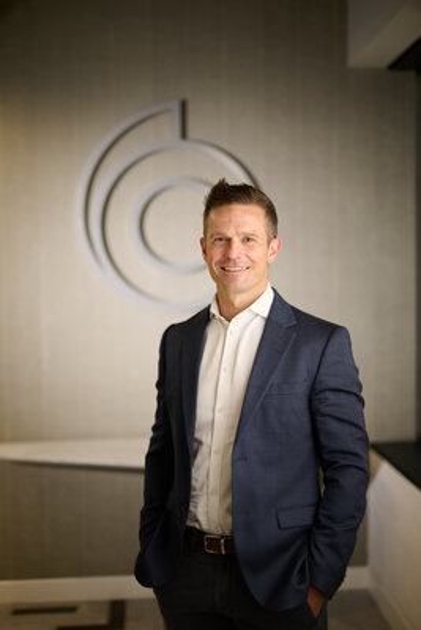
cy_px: 315
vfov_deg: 39.6
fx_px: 876
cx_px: 210
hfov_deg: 27.0
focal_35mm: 50
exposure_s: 1/160
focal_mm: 50
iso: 160
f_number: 1.6
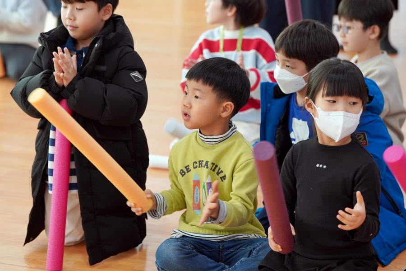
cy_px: 136
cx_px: 203
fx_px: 1150
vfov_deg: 13.4
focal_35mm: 102
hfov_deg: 20.0
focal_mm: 102
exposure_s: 1/160
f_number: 4
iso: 1000
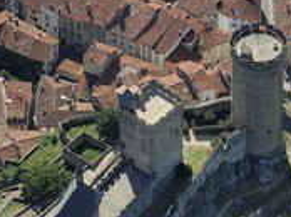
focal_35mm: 349
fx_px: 2930
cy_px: 132
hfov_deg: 5.7
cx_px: 156
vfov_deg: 4.2
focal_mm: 150
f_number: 5
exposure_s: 1/1000
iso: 200
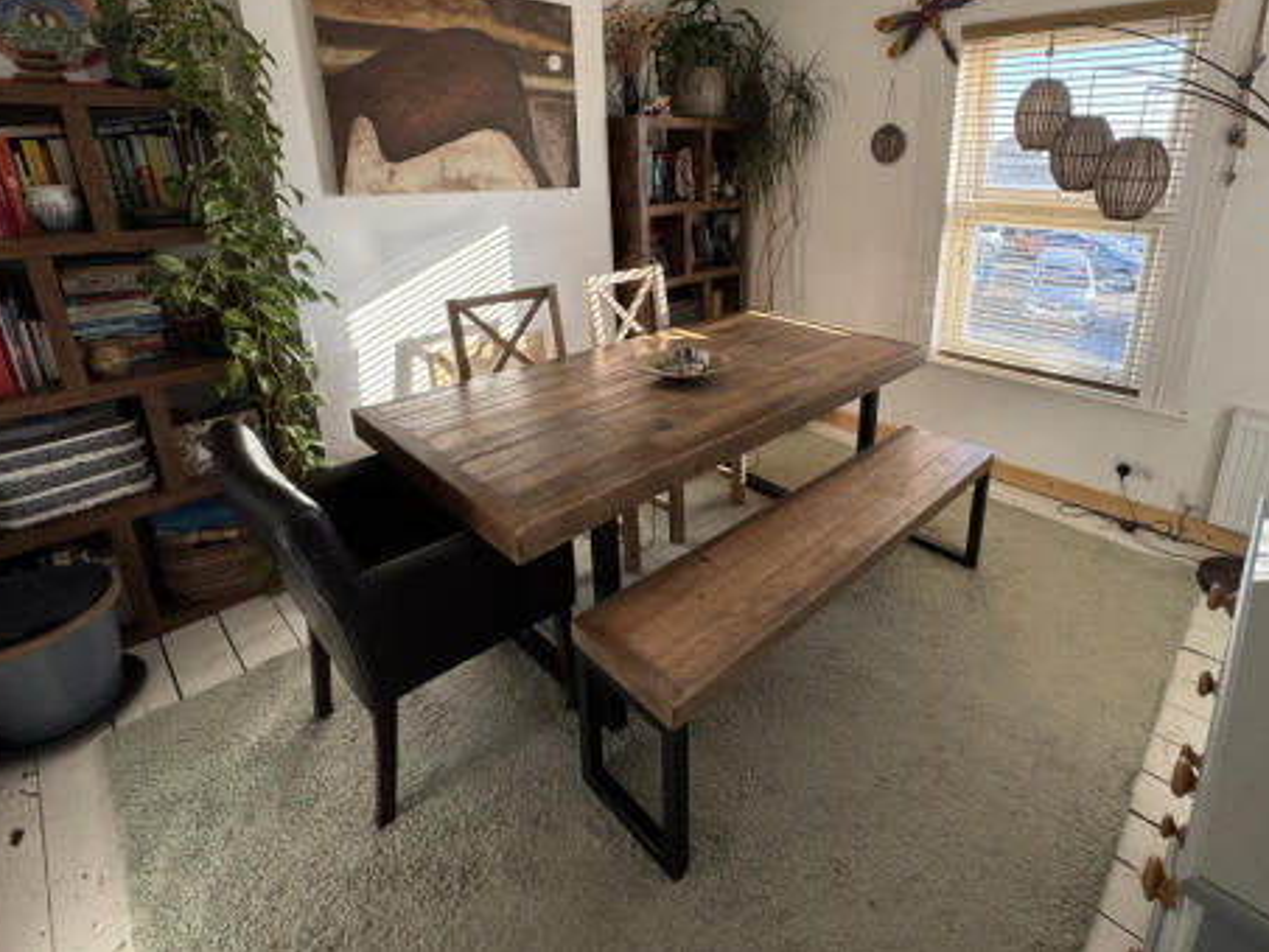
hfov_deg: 87.2
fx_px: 660
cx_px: 727
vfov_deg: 70.3
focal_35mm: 18
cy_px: 349
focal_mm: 2.22
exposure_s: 1/99
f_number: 2.2
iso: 50
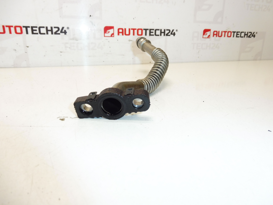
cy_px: 102
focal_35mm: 24
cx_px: 136
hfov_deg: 71.6
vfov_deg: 56.8
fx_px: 189
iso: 200
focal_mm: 4.3
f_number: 3.5
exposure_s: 1/100
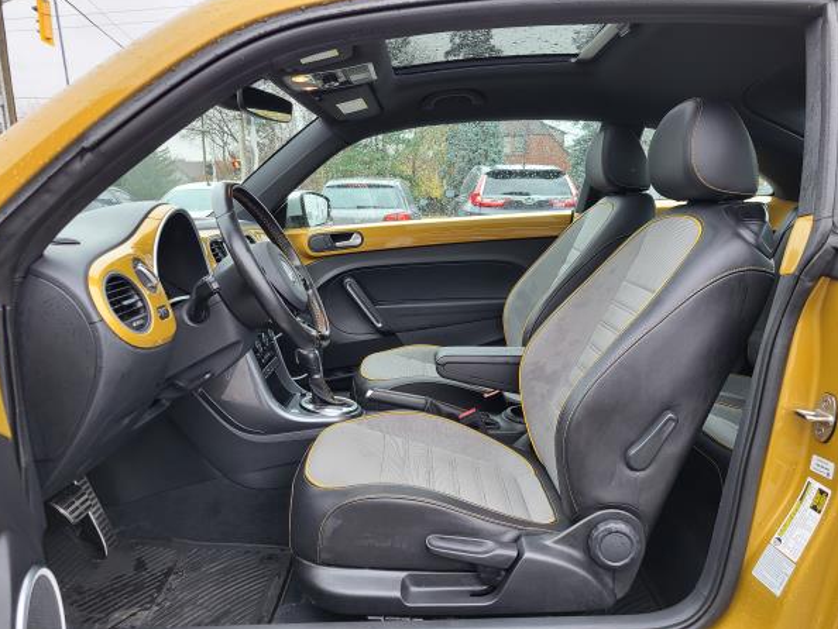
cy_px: 333
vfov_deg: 49.8
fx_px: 678
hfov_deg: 63.4
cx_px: 413
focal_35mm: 28
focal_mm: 5.4
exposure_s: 1/120
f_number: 1.8
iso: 80
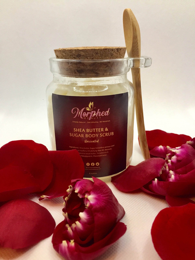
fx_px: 218
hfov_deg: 48.2
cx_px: 98
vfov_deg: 61.7
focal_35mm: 29
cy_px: 130
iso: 40
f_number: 2.2
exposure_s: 1/30
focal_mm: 4.15
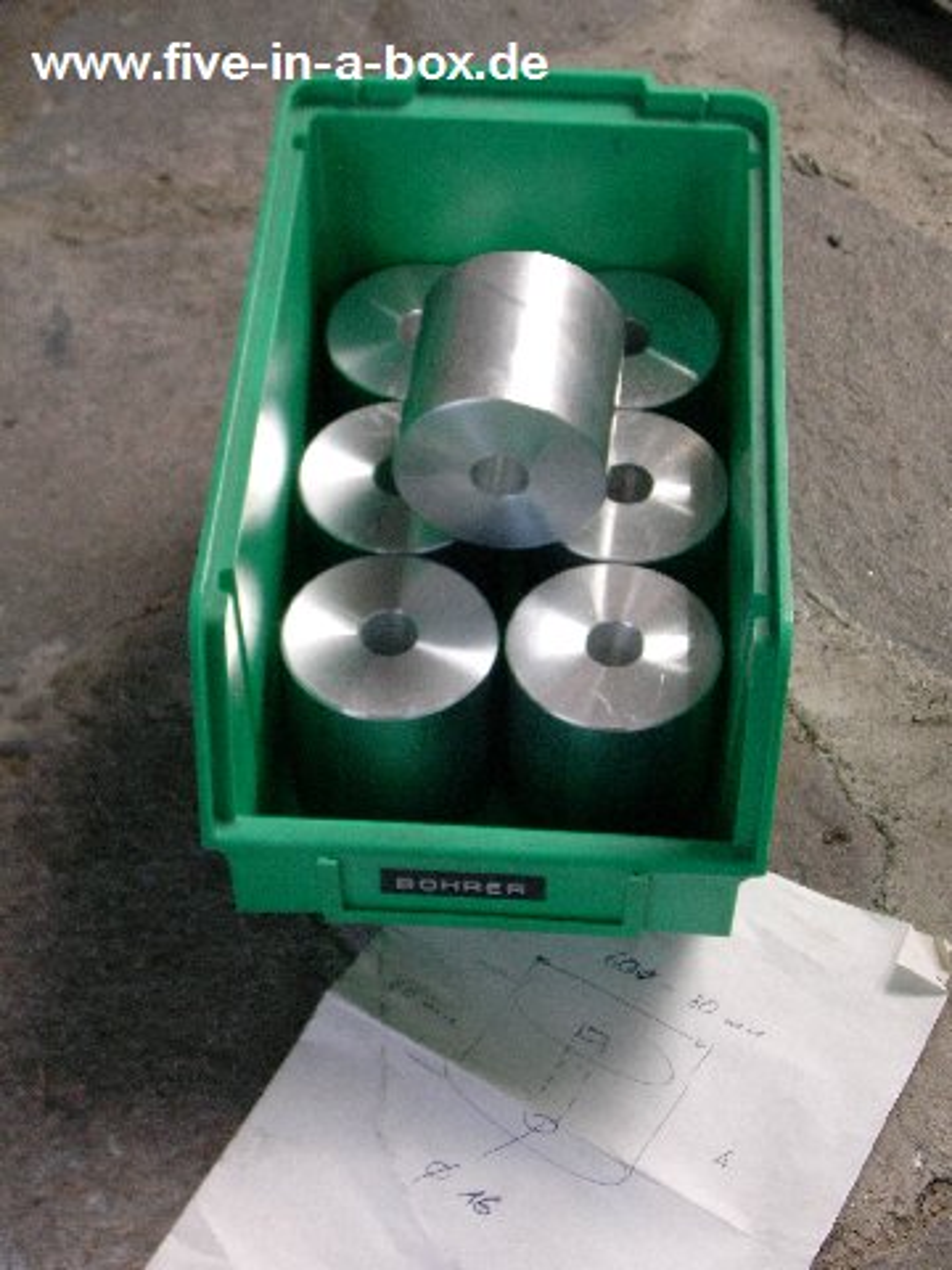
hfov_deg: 21.9
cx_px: 476
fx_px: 2457
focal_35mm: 67
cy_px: 635
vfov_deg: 29.0
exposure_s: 1/157
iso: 70
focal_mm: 10.2
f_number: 3.6
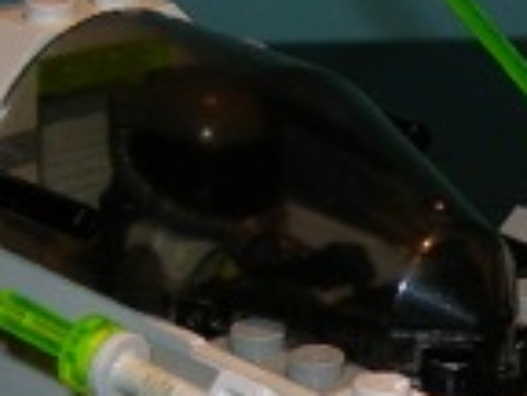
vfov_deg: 7.3
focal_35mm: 203
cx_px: 597
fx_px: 3091
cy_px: 444
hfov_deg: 9.6
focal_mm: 7.8
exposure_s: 1/60.1
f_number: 4.8
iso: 50
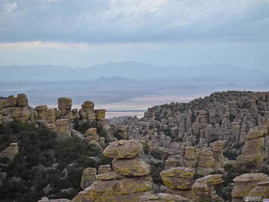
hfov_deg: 15.0
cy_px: 101
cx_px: 150
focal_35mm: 131
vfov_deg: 11.3
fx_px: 1018
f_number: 4
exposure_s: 1/80
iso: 200
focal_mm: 120
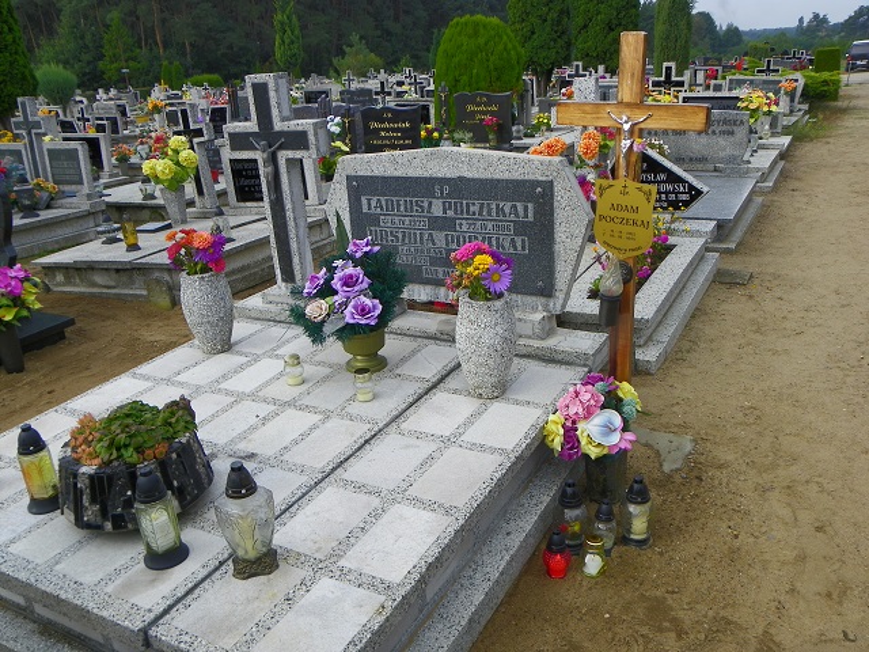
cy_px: 326
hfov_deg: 58.4
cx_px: 434
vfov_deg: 45.4
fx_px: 778
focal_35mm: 31
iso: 64
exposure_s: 1/250
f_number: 4
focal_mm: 5.5
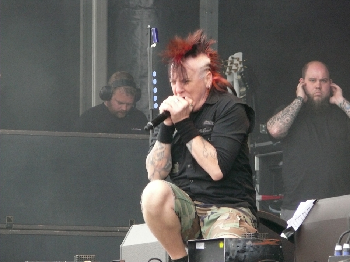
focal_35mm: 420
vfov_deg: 3.5
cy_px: 131
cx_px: 175
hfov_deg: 4.7
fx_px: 4248
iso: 400
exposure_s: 1/200
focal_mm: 88.8
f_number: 5
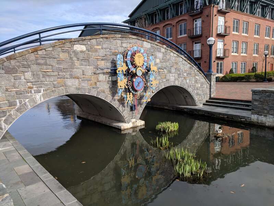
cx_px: 137
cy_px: 103
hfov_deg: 67.3
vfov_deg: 53.1
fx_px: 206
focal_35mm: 26
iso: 50
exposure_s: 1/1082
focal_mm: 4.67
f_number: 2
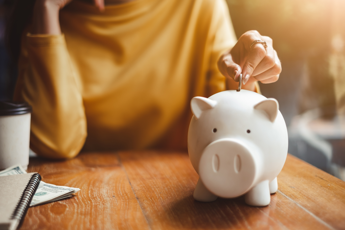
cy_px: 115
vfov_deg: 25.5
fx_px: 508
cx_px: 172
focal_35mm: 53
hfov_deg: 37.5
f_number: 1.4
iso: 200
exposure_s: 1/550
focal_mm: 35
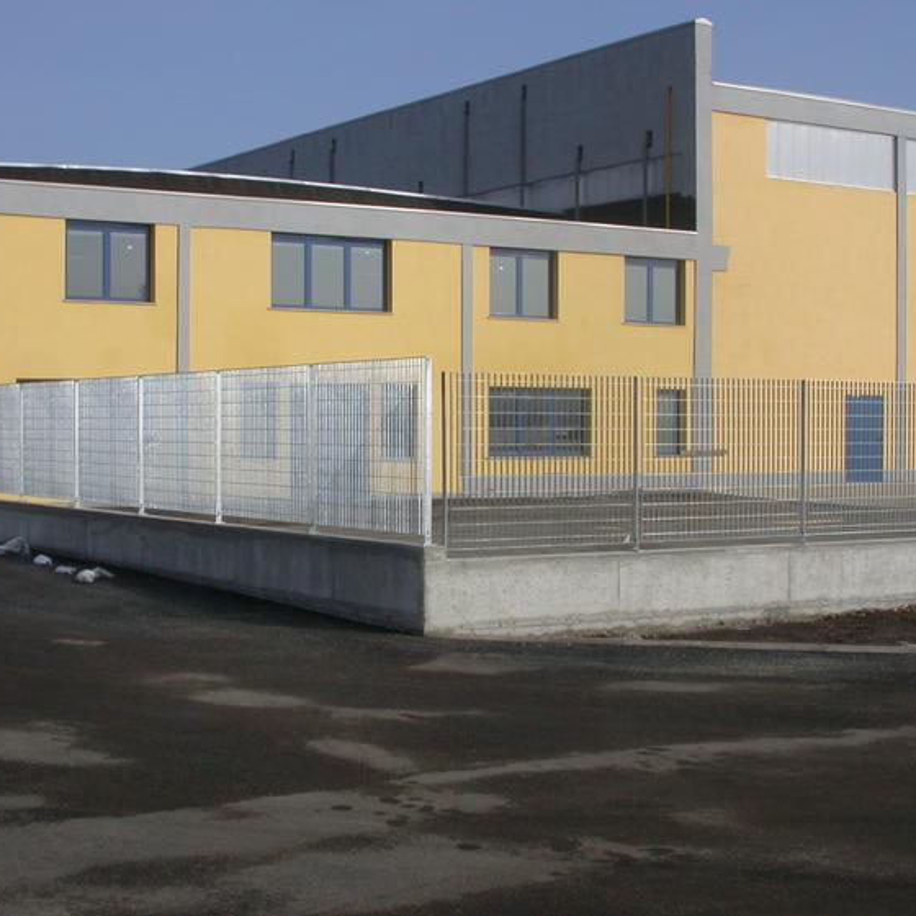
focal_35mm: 58
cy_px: 459
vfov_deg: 29.6
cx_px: 409
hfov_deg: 29.5
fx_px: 1736
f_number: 8.1
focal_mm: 10.2
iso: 100
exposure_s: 1/601
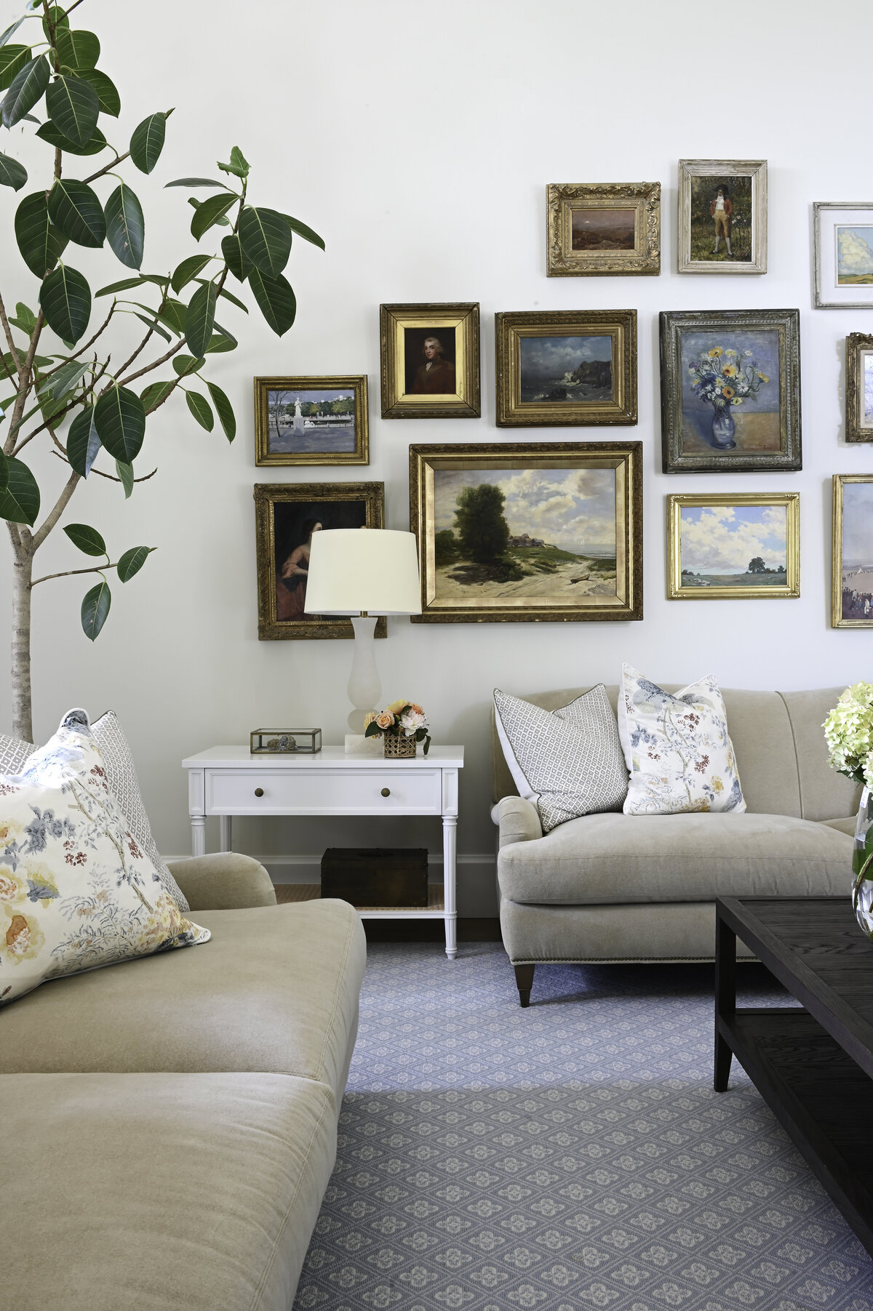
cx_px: 436
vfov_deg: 58.7
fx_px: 1165
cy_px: 656
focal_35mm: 32
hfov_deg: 41.1
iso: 50
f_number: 22
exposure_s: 6
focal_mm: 32
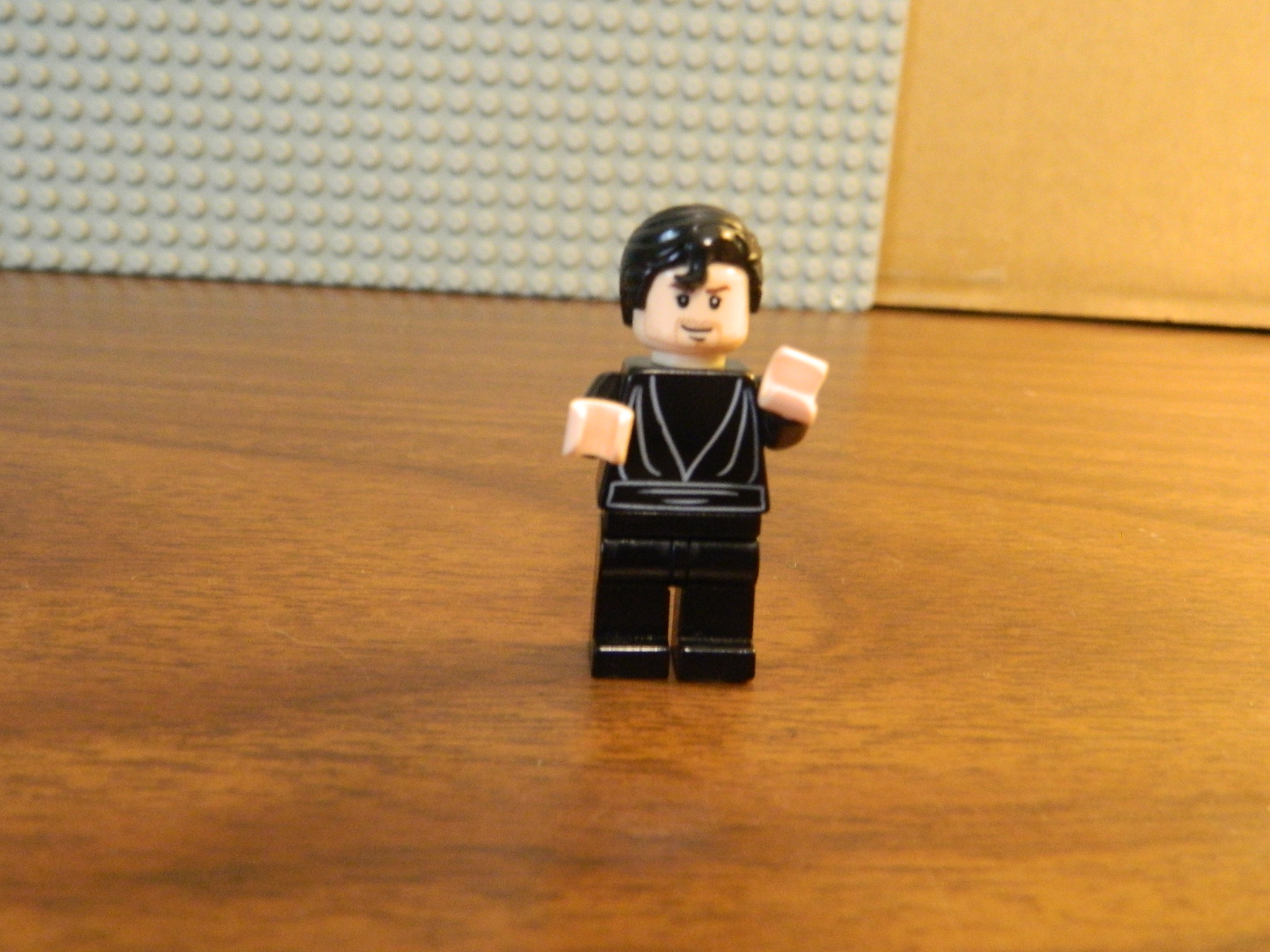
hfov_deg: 63.4
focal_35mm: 28
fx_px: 1027
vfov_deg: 49.7
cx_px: 635
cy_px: 476
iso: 500
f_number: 3.2
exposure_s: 1/10
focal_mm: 5.1
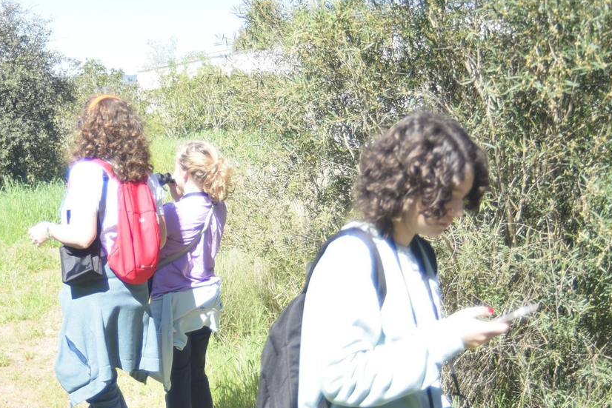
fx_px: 1054
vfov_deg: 21.9
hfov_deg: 31.3
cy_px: 215
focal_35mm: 62
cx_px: 97
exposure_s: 1/250
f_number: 4
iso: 100
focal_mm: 32
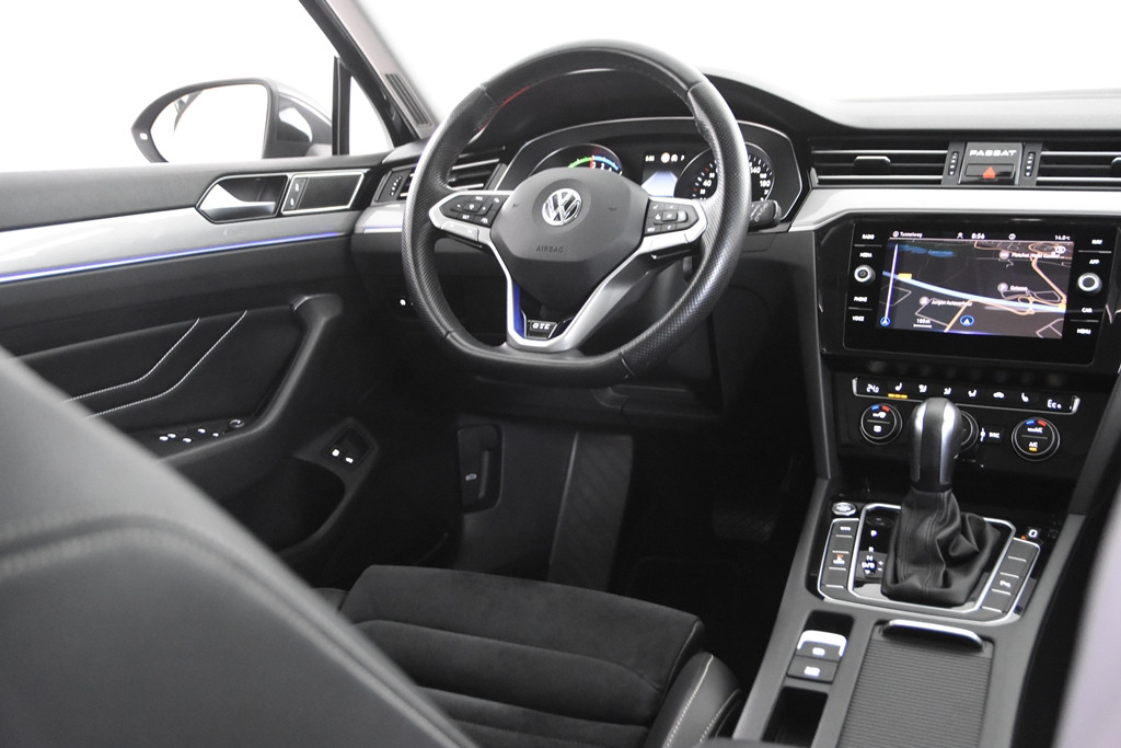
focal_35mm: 39
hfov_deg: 49.5
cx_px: 560
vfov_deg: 34.2
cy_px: 374
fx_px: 1215
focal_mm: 26
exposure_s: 1/40
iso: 5600
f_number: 3.2
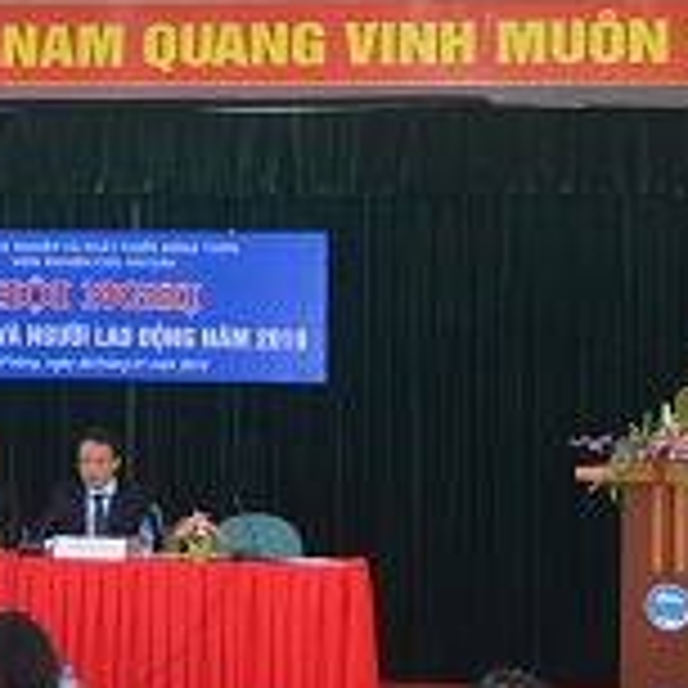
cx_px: 180
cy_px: 250
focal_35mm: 83
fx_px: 1869
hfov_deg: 20.7
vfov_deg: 20.8
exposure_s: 1/60
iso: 720
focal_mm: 25
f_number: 4
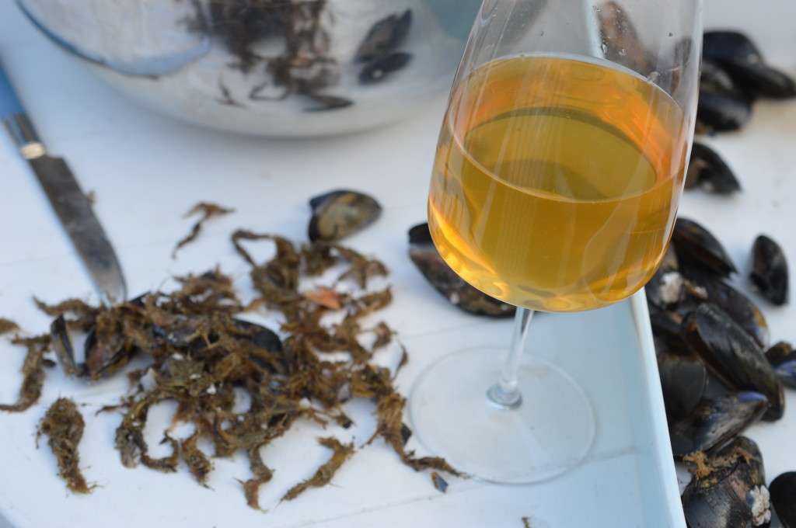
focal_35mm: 60
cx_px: 398
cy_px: 264
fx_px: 1325
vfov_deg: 22.6
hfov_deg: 33.4
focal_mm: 40
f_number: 5
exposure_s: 1/100
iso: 400
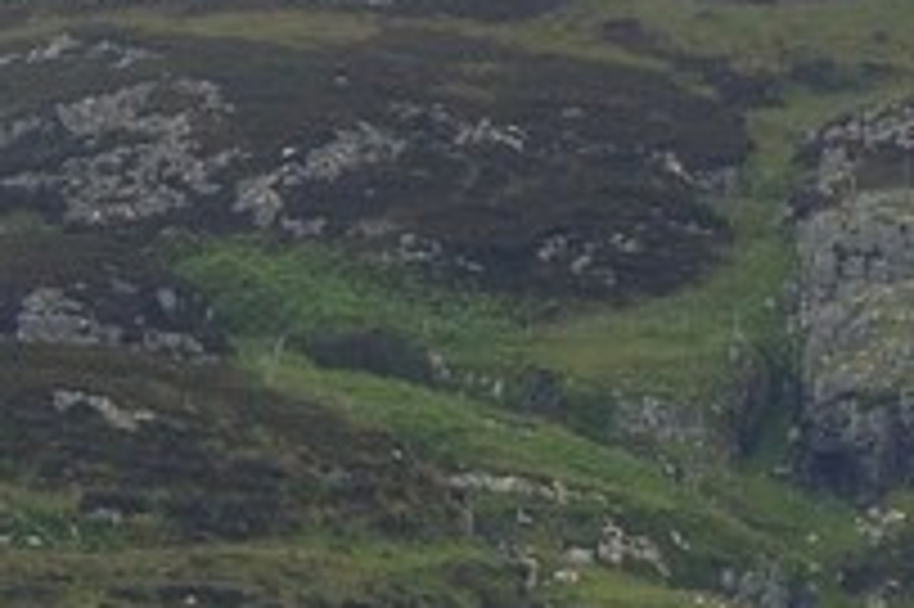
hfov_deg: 2.2
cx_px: 3161
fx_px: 24049
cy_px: -185
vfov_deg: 1.4
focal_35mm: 948
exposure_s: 1/800
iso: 400
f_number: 5.6
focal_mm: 120
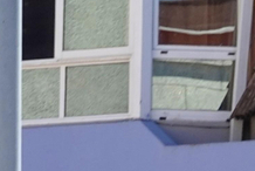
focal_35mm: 1465
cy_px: 576
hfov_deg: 1.4
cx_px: 145
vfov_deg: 0.9
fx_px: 10391
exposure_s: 1/100
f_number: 9
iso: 100
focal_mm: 73.24
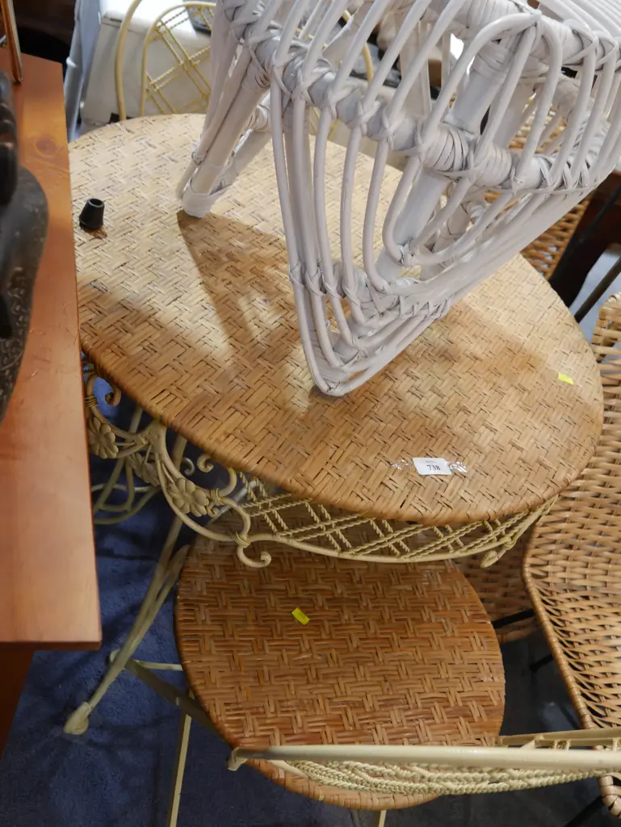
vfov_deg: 49.0
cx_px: 310
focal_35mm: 38
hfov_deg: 37.8
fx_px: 908
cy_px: 414
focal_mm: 19
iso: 500
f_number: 4.1
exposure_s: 1/60
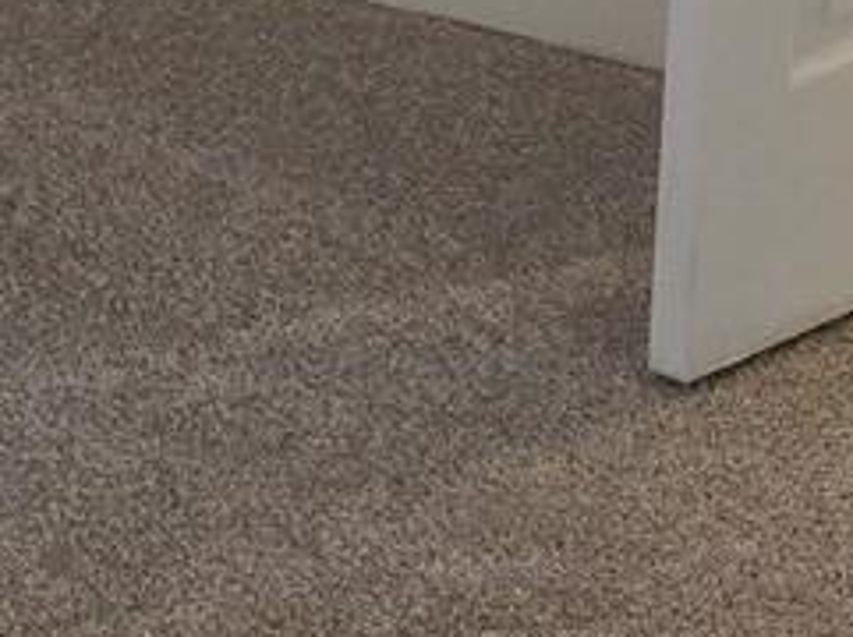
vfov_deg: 9.2
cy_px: -503
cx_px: -425
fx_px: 3765
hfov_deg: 12.3
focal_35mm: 153
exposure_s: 1/120
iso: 1000
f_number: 1.8
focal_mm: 5.4
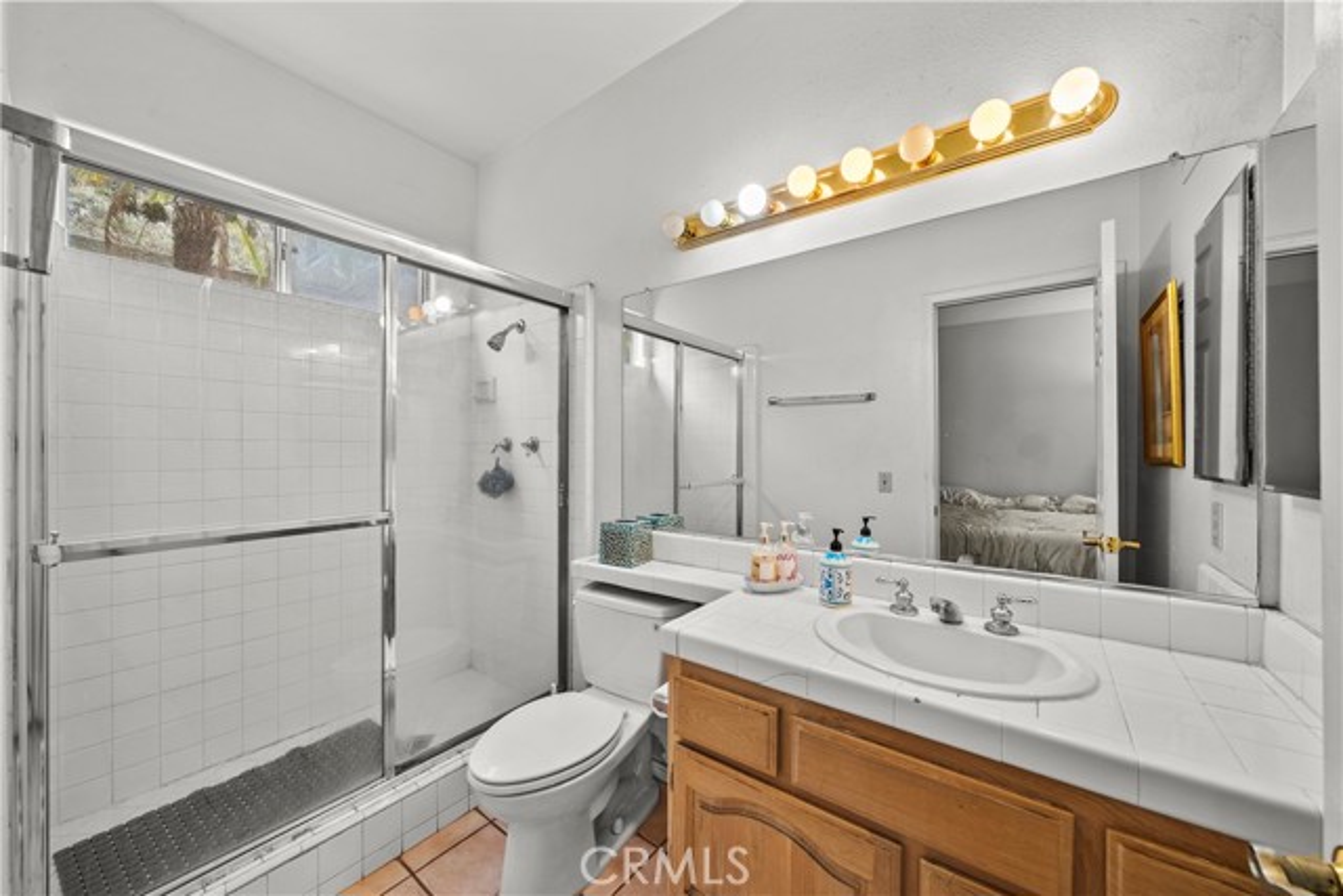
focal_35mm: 13
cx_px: 672
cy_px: 448
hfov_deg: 108.3
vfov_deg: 85.5
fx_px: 485
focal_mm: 13
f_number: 9
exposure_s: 1/2
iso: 250
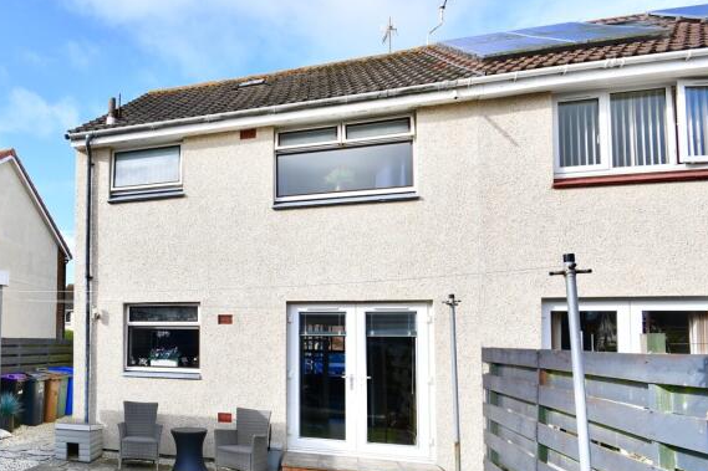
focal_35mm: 27
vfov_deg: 47.2
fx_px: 531
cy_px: 311
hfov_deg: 58.9
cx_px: 88
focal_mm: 10
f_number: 8
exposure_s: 1/100
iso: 100
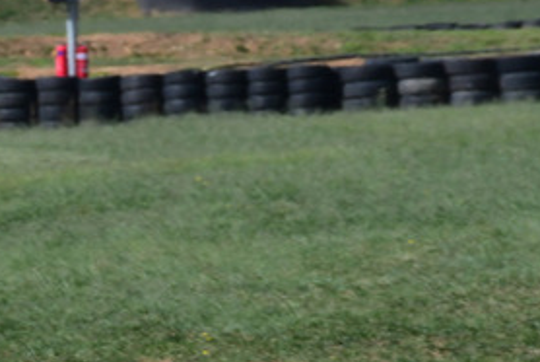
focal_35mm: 1724
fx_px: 25887
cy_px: 428
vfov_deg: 0.8
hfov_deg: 1.2
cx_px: -120
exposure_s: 1/640
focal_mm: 400
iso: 400
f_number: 13
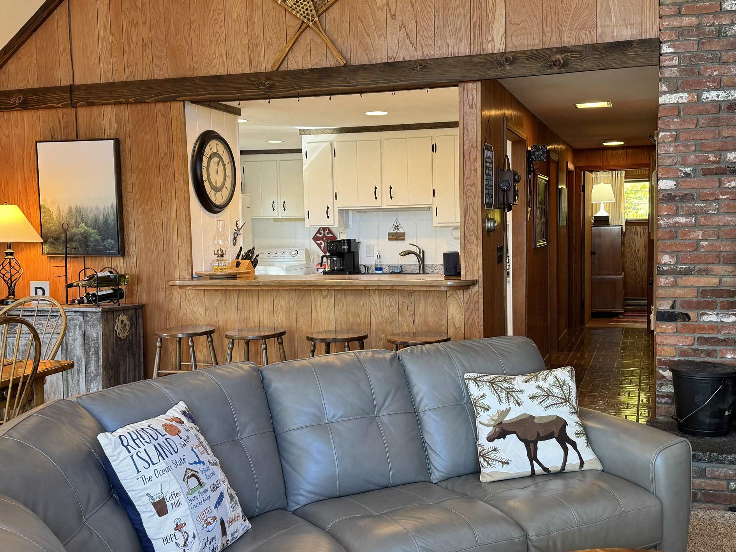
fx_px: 829
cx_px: 392
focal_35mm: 39
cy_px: 289
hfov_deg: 47.8
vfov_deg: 36.8
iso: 125
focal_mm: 6.76
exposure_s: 1/60
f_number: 1.78
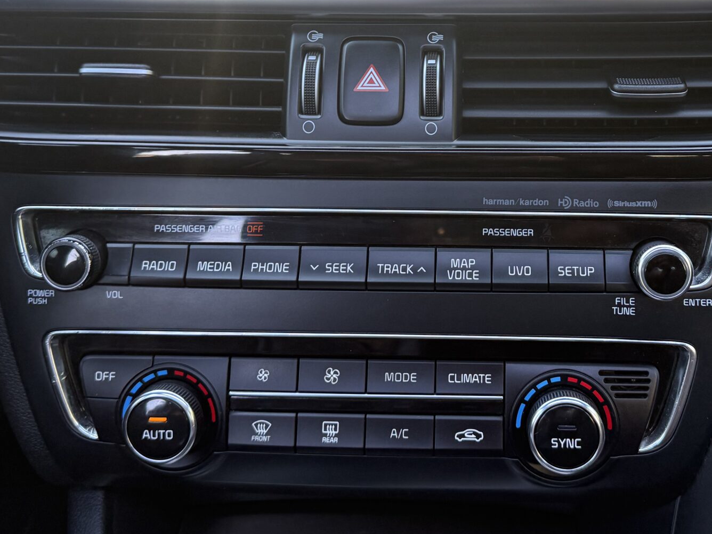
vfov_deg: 30.9
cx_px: 452
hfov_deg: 40.9
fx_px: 946
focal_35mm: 46
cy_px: 130
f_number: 1.78
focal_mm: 6.76
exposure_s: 1/94
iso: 200
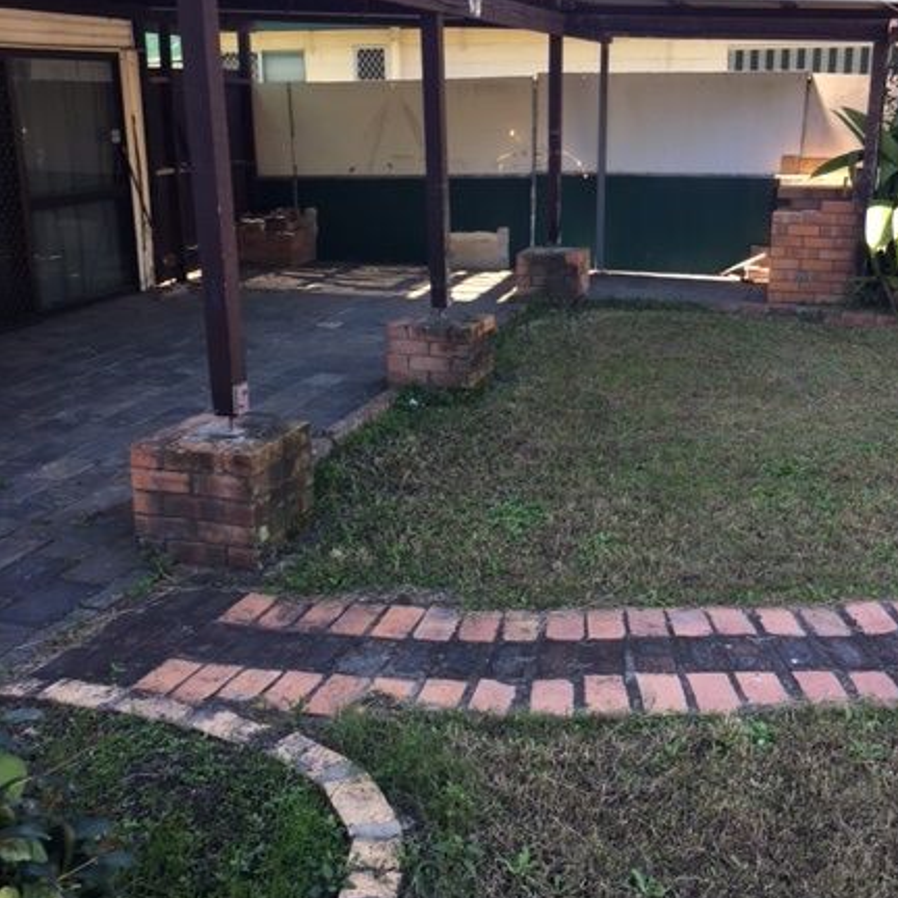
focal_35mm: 38
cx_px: 497
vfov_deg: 43.8
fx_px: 1115
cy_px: 410
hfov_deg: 43.8
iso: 25
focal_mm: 4.15
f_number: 2.2
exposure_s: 1/100
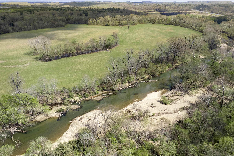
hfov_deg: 78.6
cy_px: 78
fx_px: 143
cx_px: 117
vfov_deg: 57.2
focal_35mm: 22
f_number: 2.8
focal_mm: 8.38
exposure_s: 1/2000
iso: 100
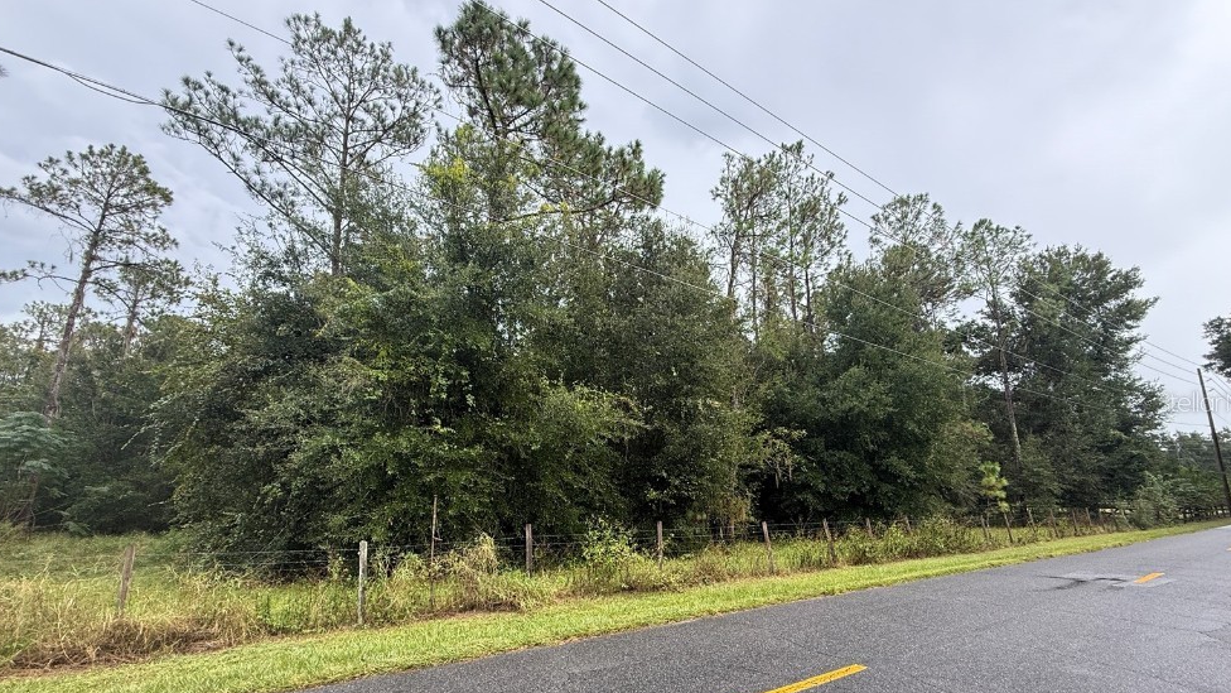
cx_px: 629
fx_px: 522
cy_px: 401
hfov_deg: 99.4
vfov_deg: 66.7
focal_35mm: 16
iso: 64
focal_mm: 2.22
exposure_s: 1/250
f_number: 2.2
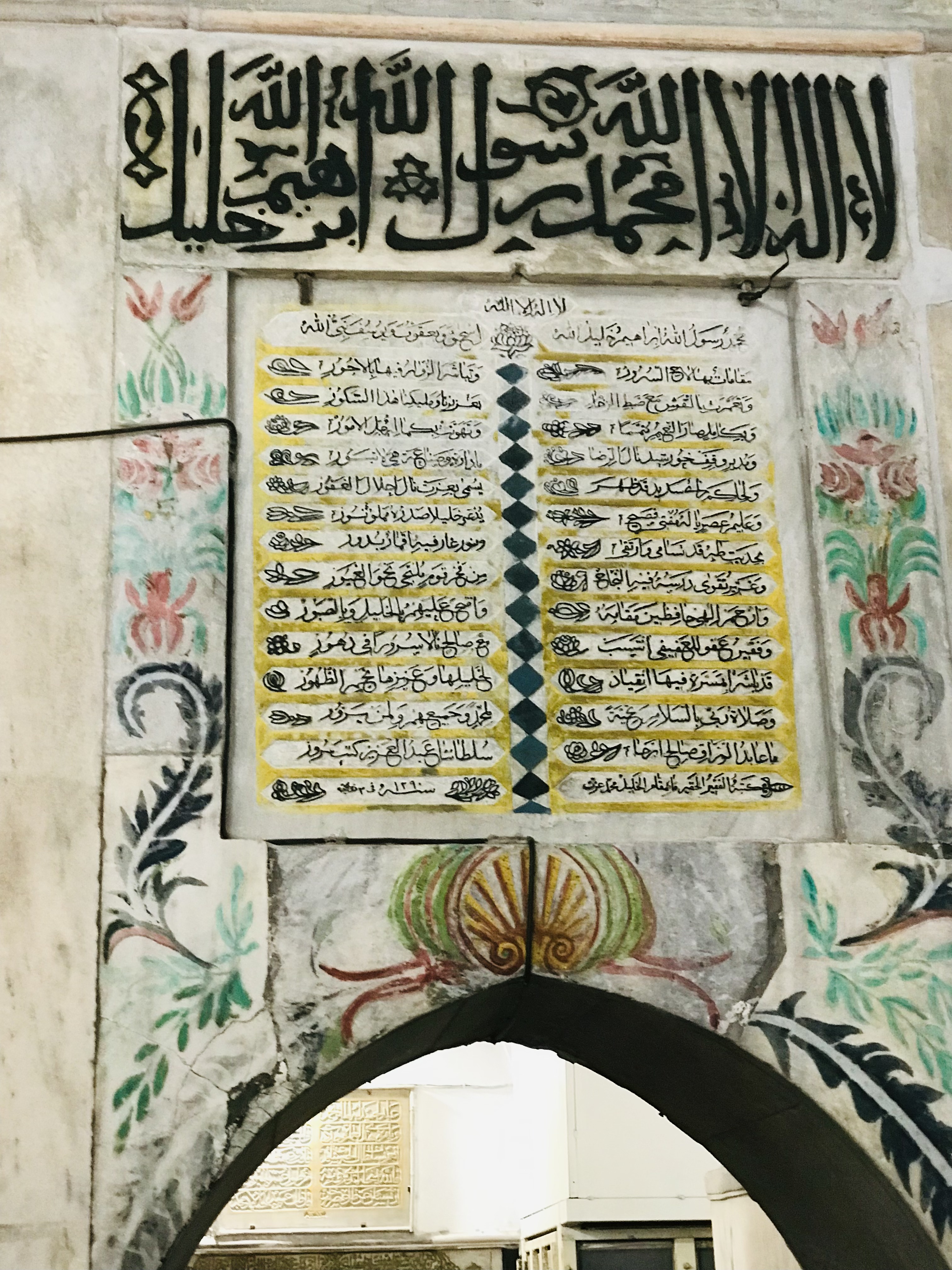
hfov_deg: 25.7
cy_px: 635
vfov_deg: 33.8
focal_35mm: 57
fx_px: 2090
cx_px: 476
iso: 320
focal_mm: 6.6
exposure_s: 1/50
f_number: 2.8
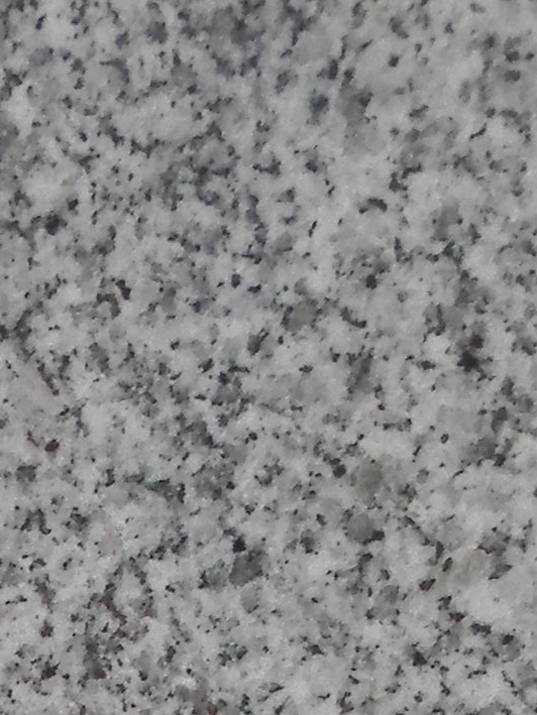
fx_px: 3763
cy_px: 1871
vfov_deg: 9.4
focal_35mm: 182
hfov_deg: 7.9
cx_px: -354
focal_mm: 5
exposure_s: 1/320
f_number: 3.2
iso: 80
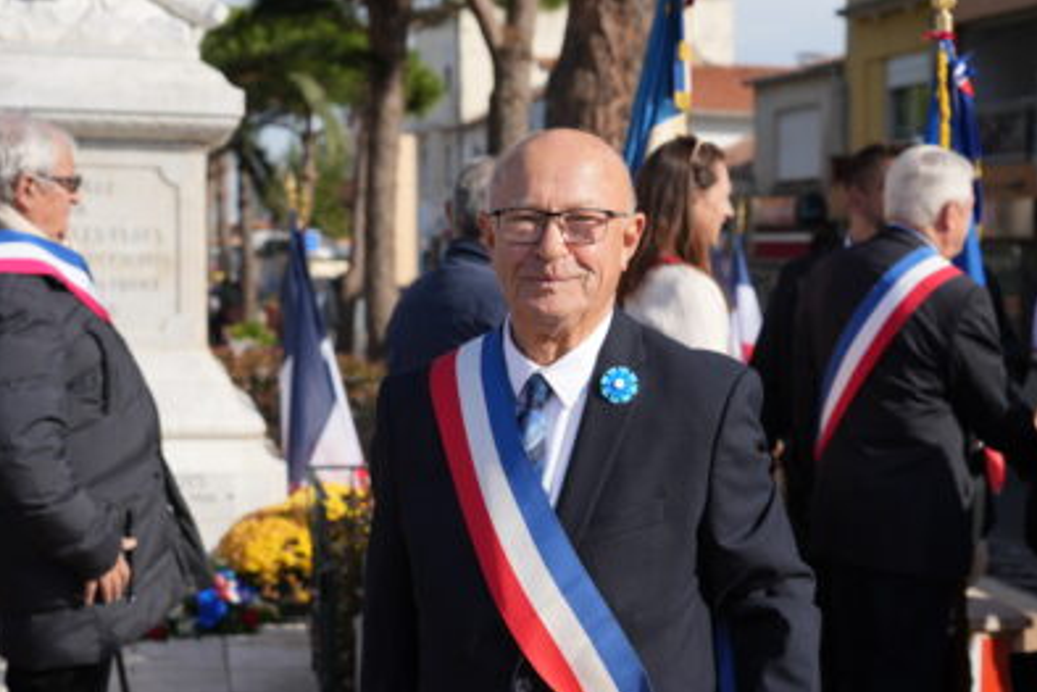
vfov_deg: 21.3
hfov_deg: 31.4
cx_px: 516
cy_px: 349
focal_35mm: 64
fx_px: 1844
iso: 100
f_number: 5.6
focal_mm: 63
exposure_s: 1/500
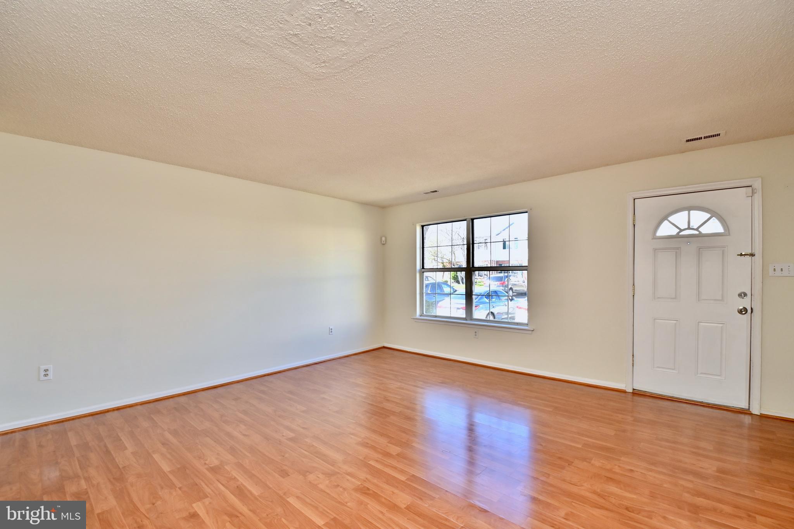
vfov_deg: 77.3
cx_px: 397
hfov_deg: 100.4
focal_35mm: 15
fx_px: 331
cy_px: 264
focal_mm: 10
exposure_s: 1/40
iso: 200
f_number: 7.1
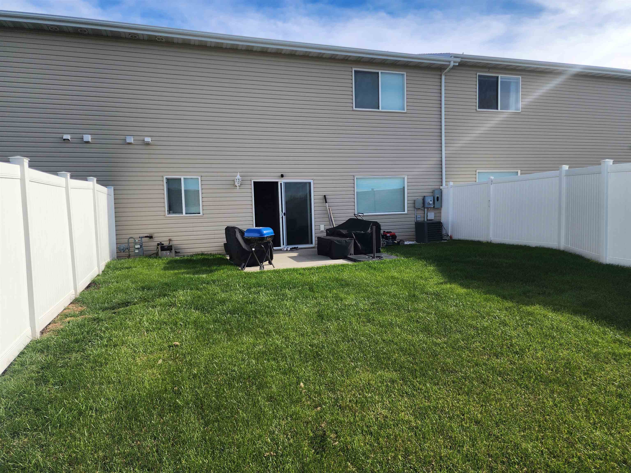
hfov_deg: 73.9
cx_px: 316
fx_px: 419
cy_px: 236
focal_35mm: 23
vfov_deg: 58.9
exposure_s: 1/1108
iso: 12
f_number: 1.8
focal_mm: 6.4
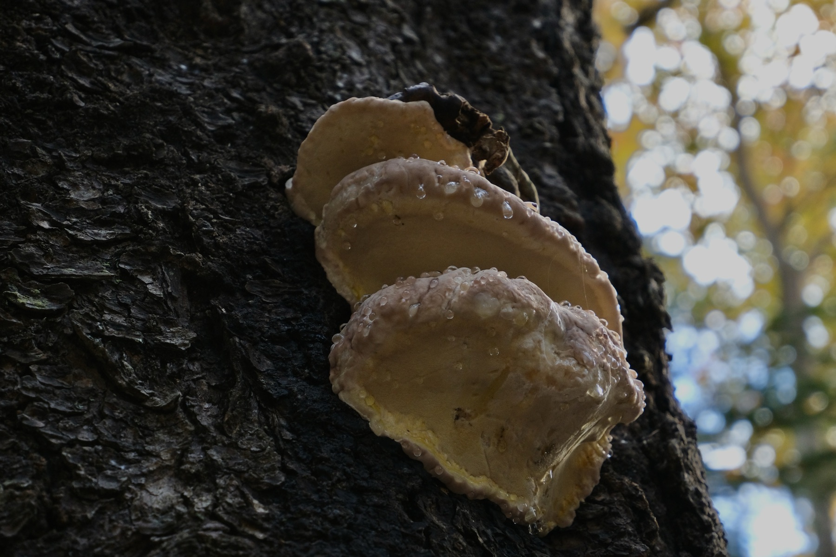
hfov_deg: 29.7
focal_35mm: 68
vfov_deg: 20.0
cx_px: 418
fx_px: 1579
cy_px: 278
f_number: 5.6
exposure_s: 1/400
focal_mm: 45
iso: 1250
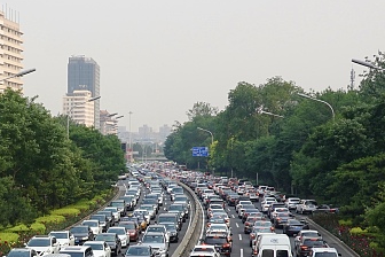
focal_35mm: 107
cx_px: 9
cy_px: 244
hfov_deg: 18.6
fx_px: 1144
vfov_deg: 12.7
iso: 125
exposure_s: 1/200
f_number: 5
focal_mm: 16.54
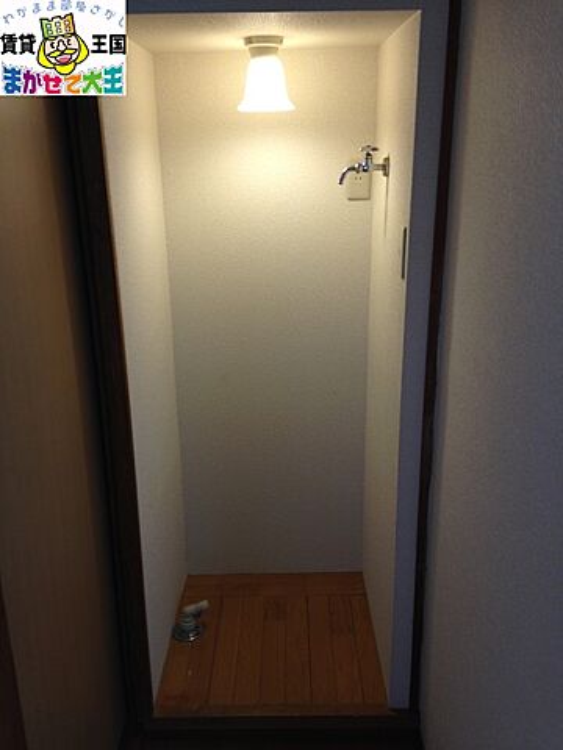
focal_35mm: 33
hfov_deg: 42.9
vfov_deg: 55.4
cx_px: 282
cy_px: 375
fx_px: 716
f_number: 2.4
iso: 50
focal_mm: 4.12
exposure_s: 1/24
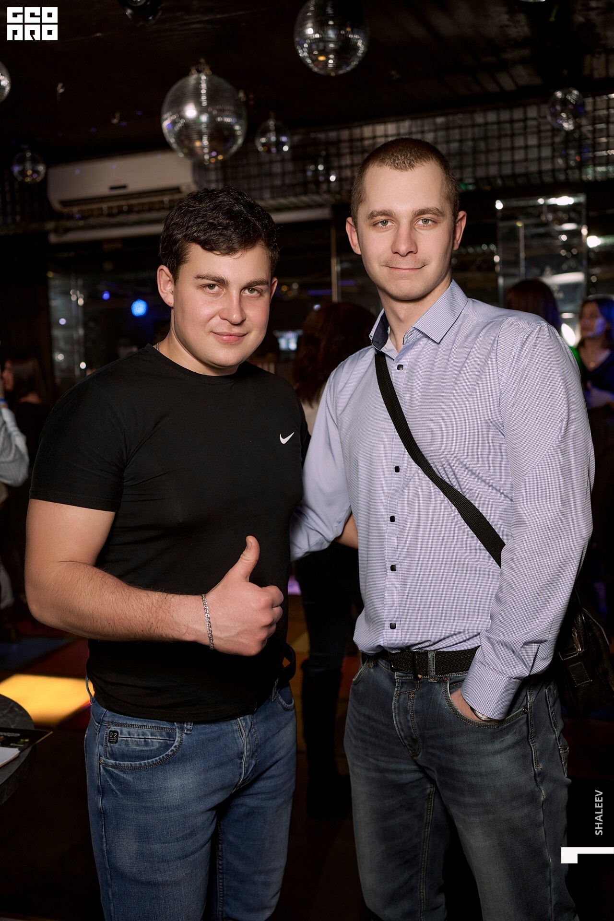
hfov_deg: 37.9
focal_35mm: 35
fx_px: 895
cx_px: 307
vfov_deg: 54.4
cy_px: 460
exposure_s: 1/20
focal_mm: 35
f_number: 3.5
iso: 200
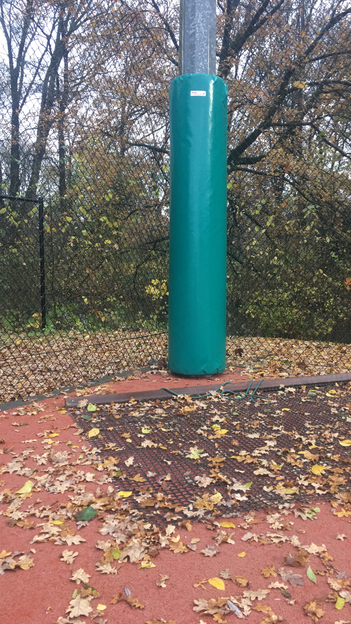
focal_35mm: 32
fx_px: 530
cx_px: 196
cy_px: 311
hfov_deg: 36.6
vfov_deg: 61.0
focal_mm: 4.15
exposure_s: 1/17
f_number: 2.2
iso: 50
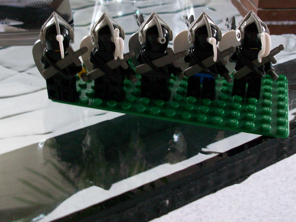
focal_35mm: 46
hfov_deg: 41.2
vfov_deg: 31.4
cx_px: 157
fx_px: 393
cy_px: 84
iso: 160
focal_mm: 5.7
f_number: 2.8
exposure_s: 1/58.3
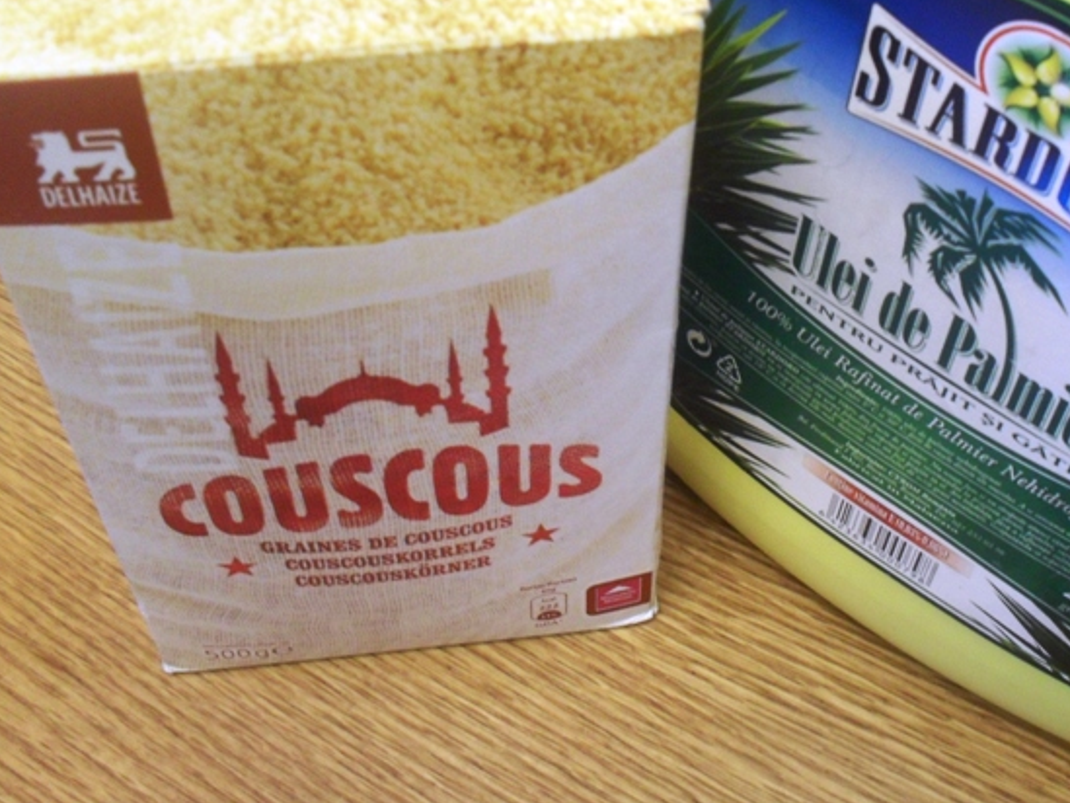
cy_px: 314
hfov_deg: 36.9
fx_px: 1577
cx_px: 750
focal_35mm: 51
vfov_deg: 28.5
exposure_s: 1/8
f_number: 3.2
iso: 200
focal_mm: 6.3
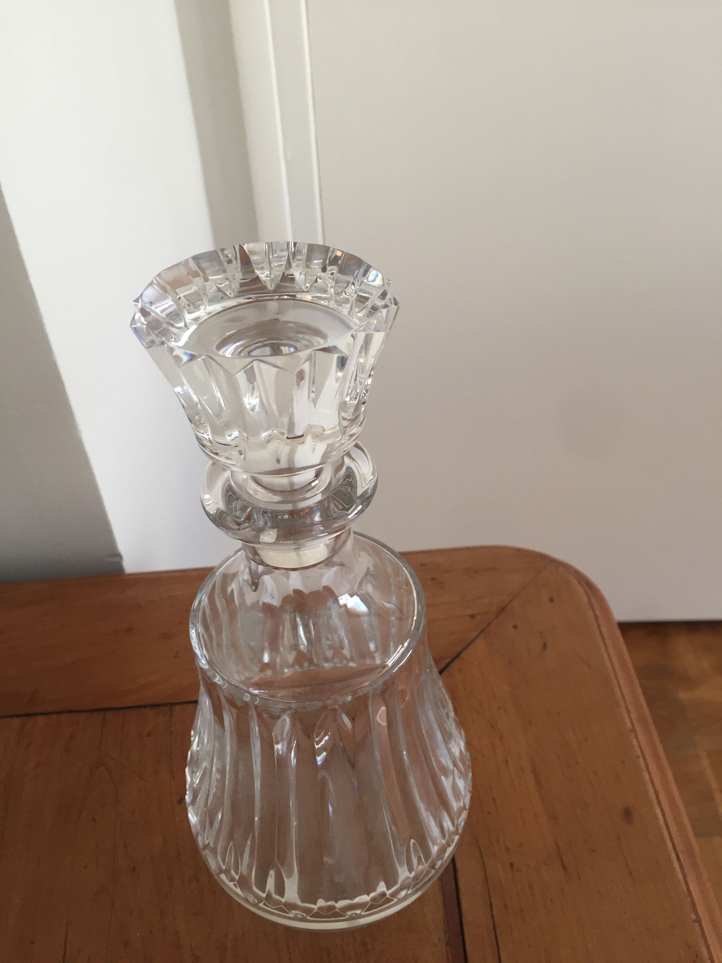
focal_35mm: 29
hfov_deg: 48.2
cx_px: 361
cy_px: 482
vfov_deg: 61.7
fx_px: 806
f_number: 2.2
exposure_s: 1/33
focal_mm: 4.15
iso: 100
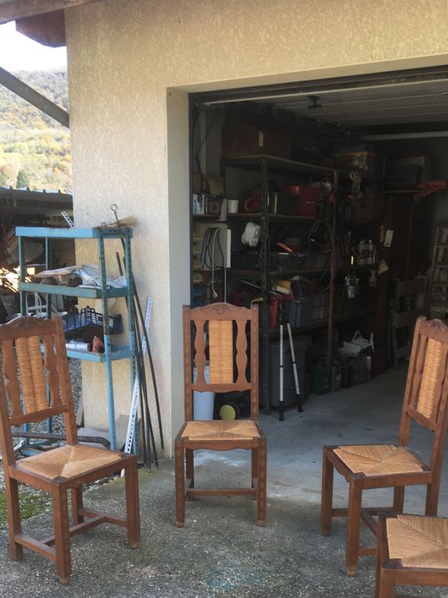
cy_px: 420
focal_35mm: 41
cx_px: 246
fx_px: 708
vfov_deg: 44.8
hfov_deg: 35.1
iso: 25
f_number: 2.2
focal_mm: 4.15
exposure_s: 1/169
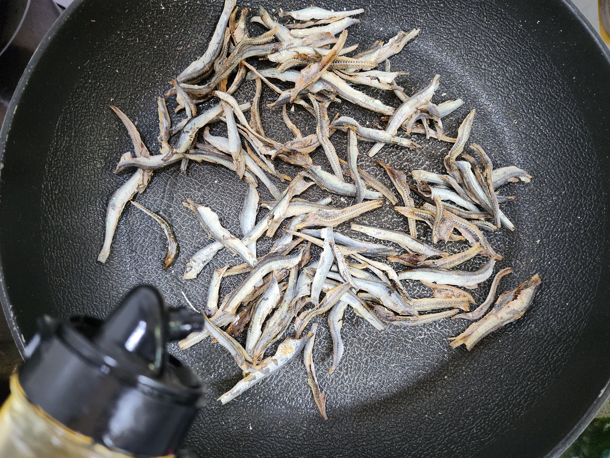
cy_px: 229
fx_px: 405
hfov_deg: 73.9
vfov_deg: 58.9
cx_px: 305
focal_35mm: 23
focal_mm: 6.4
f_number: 1.8
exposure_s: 1/40
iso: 640
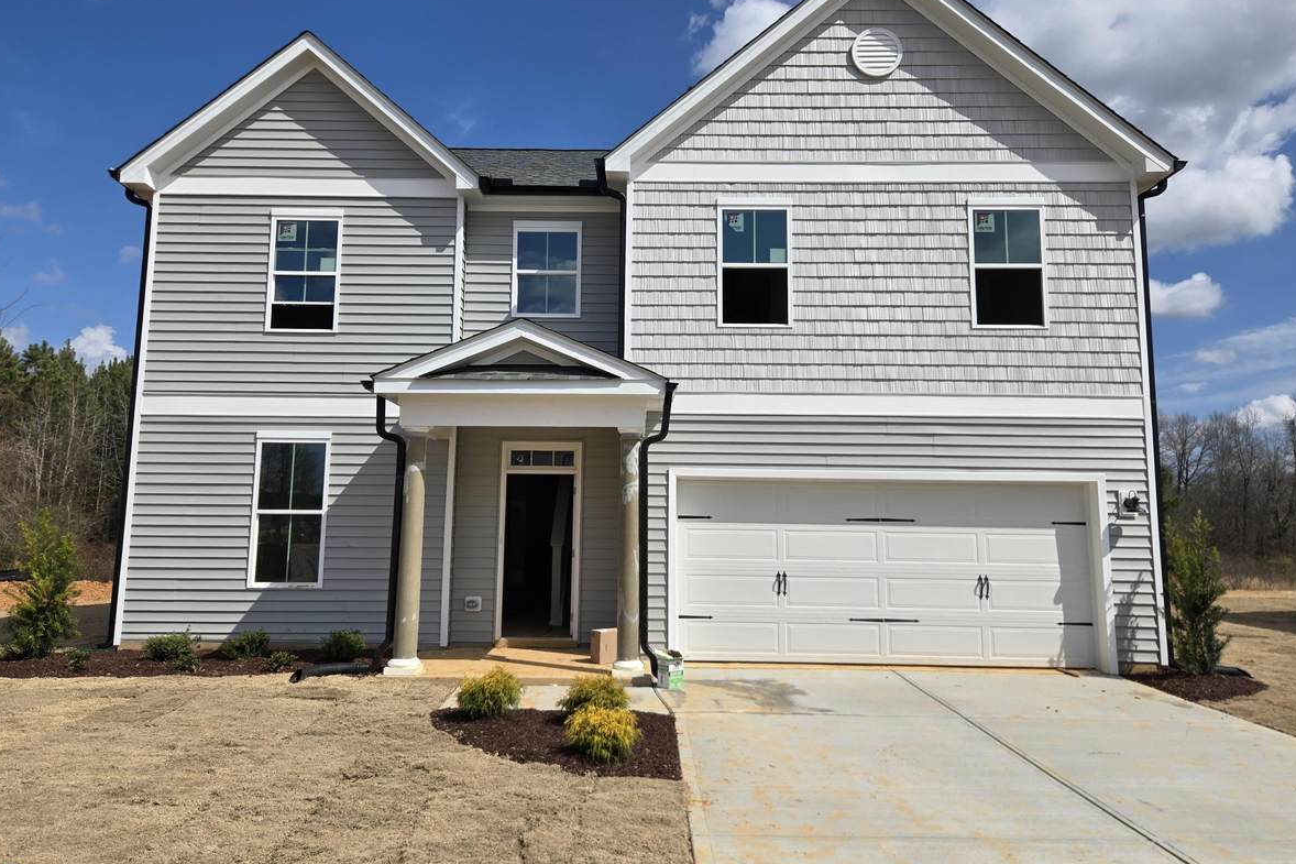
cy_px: 397
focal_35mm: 26
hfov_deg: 69.4
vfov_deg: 49.5
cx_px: 640
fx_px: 936
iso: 25
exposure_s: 1/3531
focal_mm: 5.4
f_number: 1.8
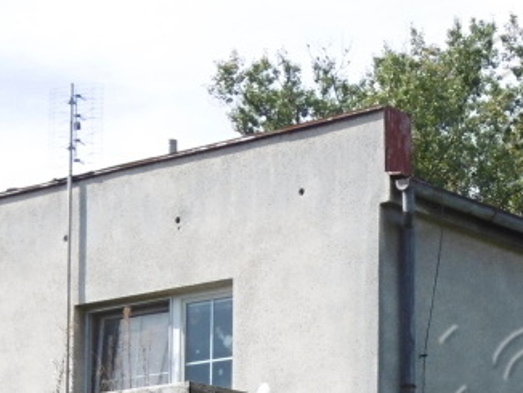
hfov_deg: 16.4
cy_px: 533
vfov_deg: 12.0
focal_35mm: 120
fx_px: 1814
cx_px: 310
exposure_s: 1/640
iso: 100
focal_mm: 7.7
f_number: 3.8
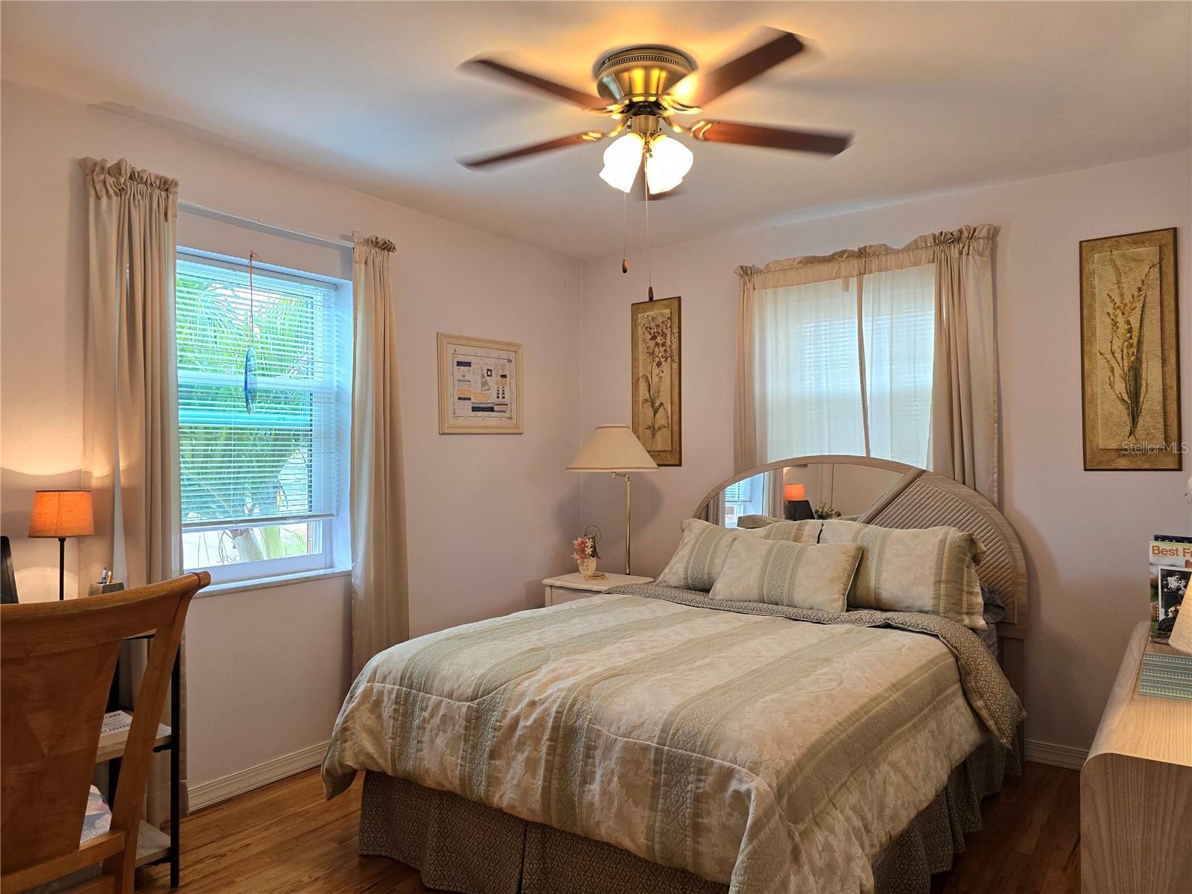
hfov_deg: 73.9
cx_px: 596
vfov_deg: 58.9
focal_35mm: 23
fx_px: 792
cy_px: 447
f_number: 1.7
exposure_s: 1/120
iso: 125
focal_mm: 6.3
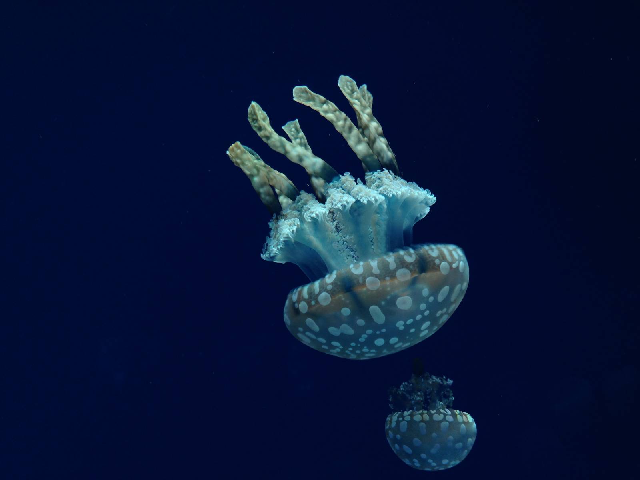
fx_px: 610
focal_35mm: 33
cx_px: 320
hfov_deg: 55.4
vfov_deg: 42.9
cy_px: 240
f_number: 2.4
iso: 50
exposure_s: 1/40
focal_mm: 4.12
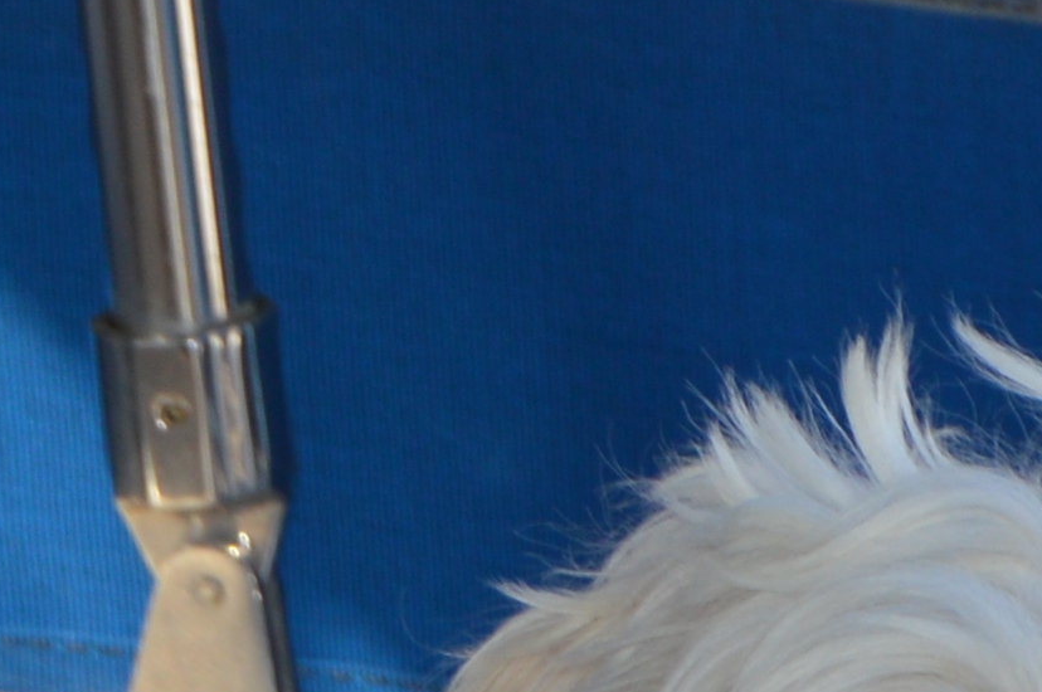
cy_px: 1113
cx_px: 2873
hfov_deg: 3.4
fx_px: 17335
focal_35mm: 600
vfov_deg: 2.3
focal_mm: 55
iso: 100
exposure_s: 1/200
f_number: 9
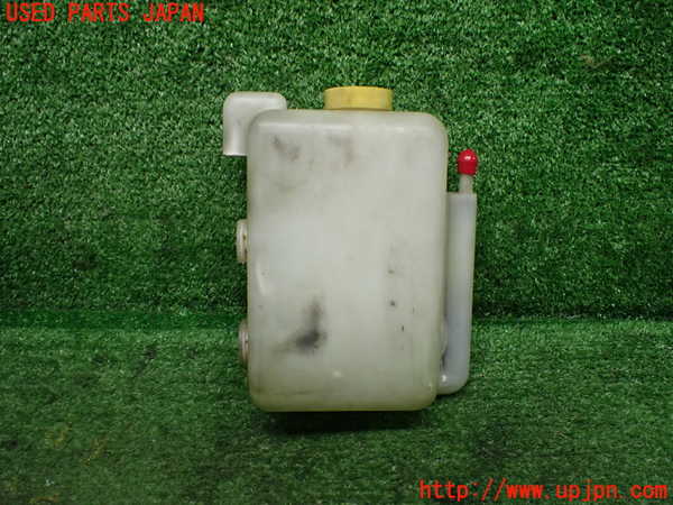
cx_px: 336
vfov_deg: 46.8
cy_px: 252
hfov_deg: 60.0
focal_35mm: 30
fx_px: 583
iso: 400
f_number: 2.3
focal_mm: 5.4
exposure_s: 1/125
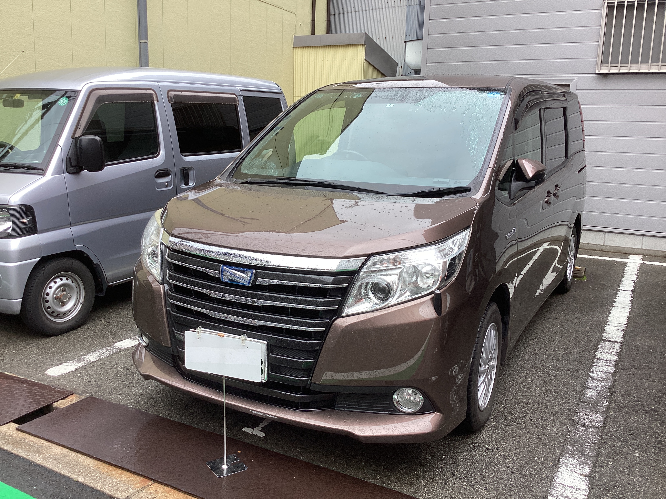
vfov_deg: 45.4
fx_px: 596
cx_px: 333
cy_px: 250
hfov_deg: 58.4
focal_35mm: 31
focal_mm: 3.3
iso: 25
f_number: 2.4
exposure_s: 1/364
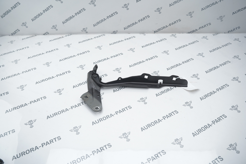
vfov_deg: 46.4
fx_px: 191
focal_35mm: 28
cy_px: 82
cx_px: 123
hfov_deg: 65.5
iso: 500
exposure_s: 1/160
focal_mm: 28
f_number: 6.3
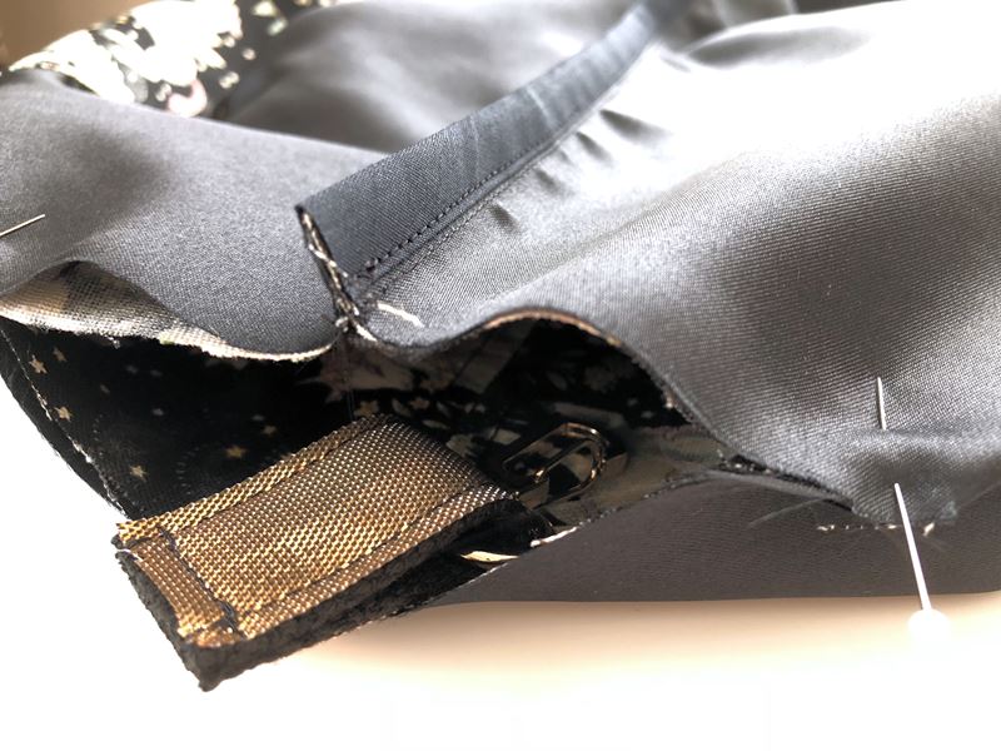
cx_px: 500
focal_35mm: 28
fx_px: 810
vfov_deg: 49.7
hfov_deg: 63.4
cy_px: 376
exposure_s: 1/15
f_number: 1.8
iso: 64
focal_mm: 3.99
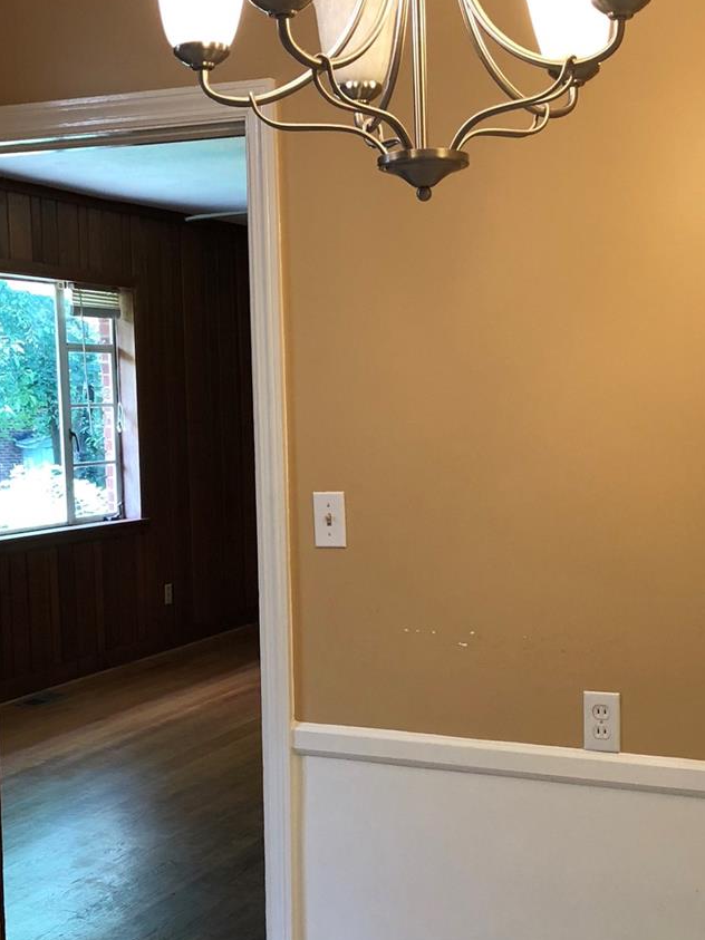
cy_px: 598
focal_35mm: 51
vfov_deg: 37.2
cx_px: 389
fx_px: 1385
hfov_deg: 28.5
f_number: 1.8
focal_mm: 3.99
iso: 32
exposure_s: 1/30
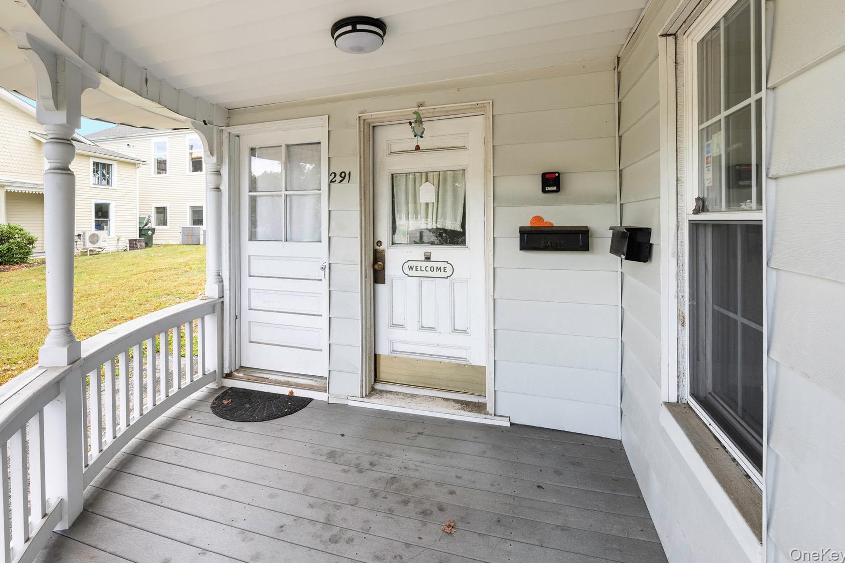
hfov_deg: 92.9
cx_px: 378
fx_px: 399
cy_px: 225
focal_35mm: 17
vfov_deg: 69.7
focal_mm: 14
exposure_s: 1/200
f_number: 7.1
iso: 320
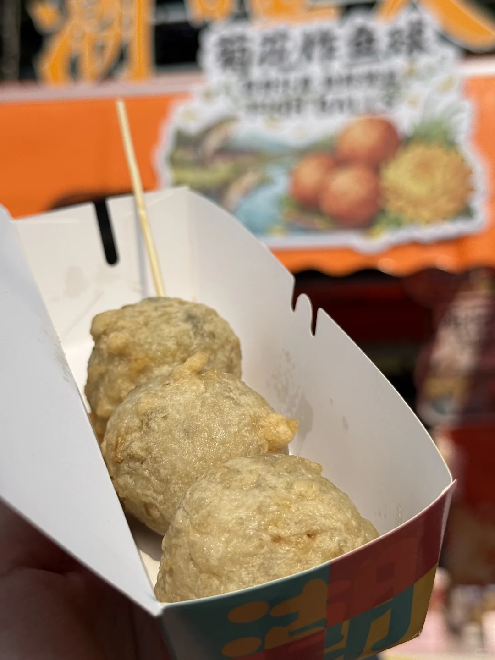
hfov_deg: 30.3
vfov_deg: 39.7
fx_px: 915
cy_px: 330
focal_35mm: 48
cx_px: 248
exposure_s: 1/8772
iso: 64
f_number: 1.78
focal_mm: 6.76
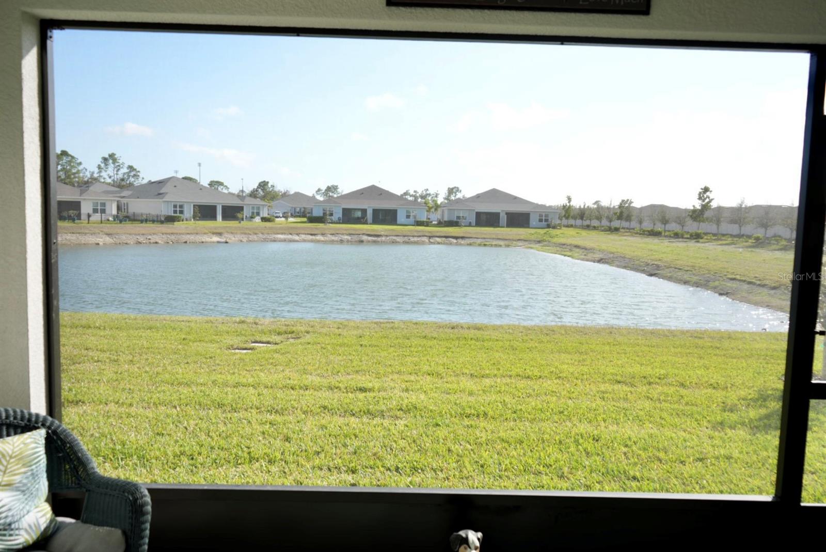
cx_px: 413
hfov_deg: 65.4
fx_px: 643
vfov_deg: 46.5
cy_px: 276
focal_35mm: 28
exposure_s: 1/200
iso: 100
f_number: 4.5
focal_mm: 28
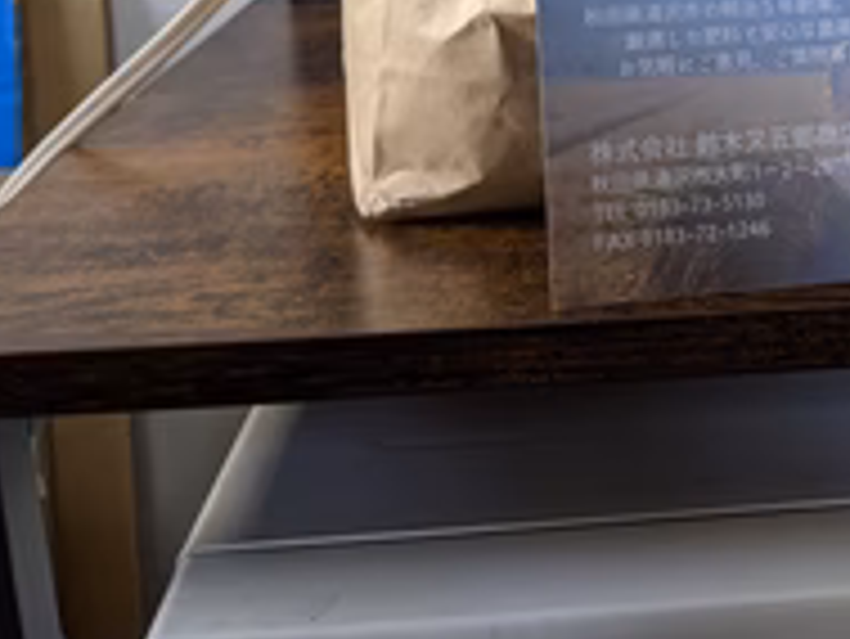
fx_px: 1401
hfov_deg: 32.3
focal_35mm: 57
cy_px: -4
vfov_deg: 24.5
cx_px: 742
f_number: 1.8
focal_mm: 4.44
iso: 73
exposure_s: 1/59.9
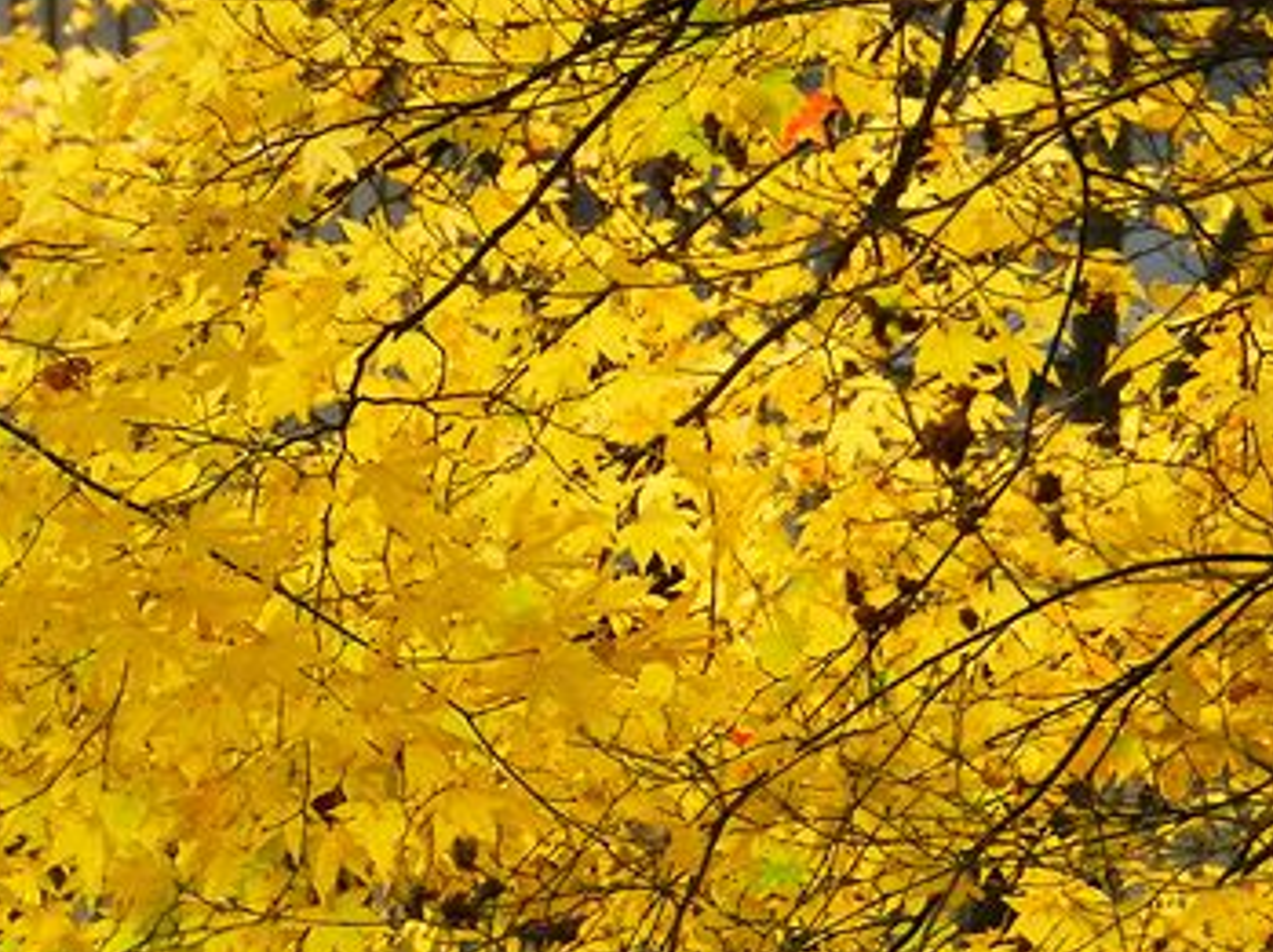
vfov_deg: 3.1
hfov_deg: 4.1
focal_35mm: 480
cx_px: 813
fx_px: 17634
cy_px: 906
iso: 400
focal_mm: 42.4
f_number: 5.1
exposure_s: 1/320
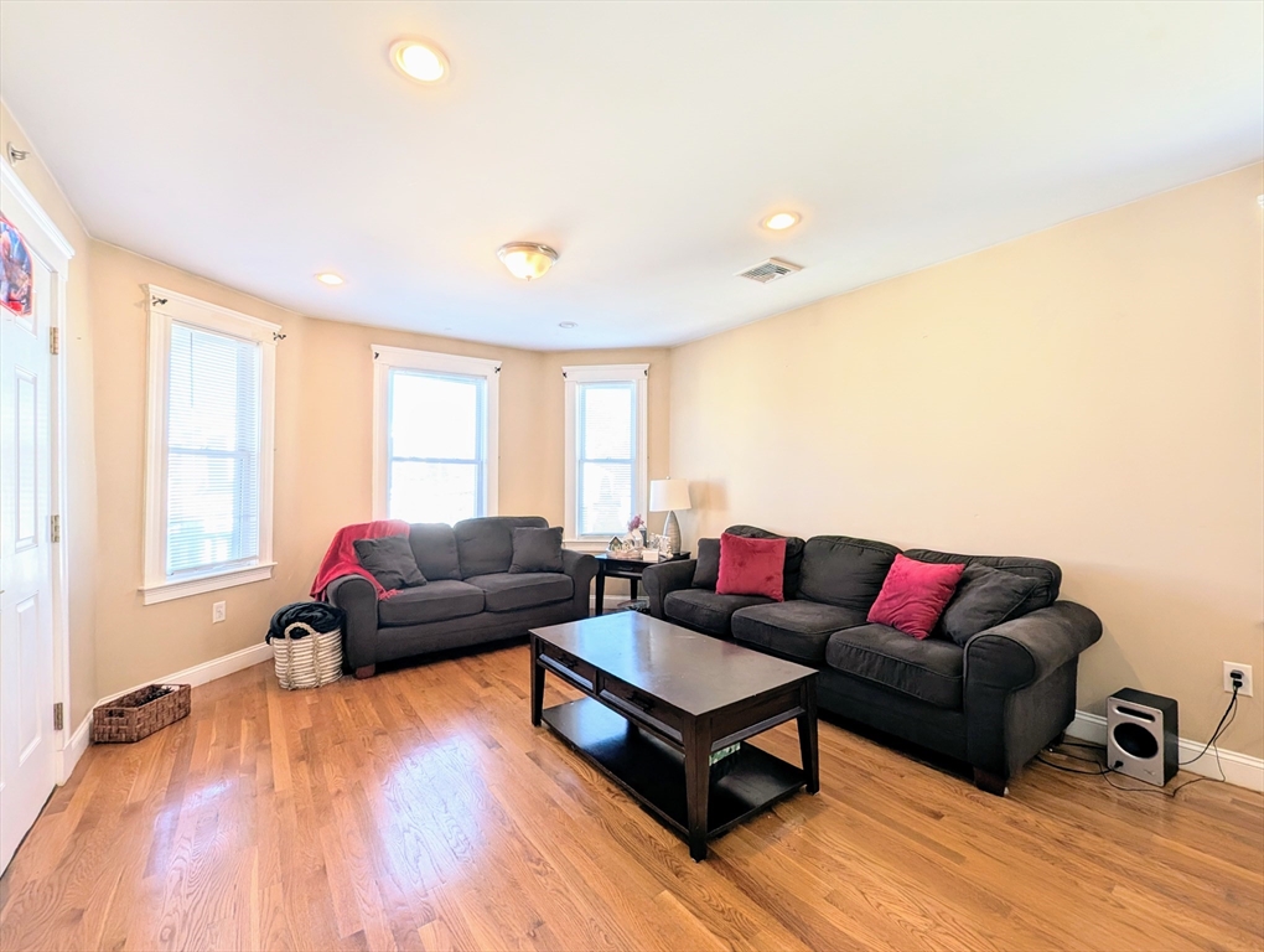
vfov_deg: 90.1
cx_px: 632
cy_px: 476
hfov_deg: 106.1
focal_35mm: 13
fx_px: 475
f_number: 2.2
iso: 61
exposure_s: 1/58.9
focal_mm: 1.95
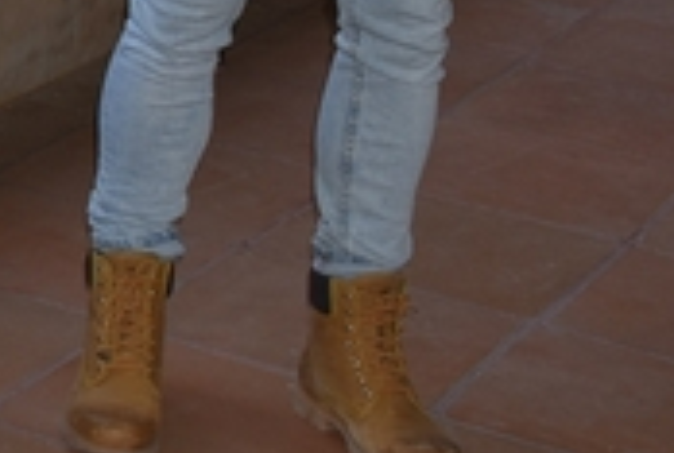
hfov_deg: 11.4
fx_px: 2909
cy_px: -314
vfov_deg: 8.6
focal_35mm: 155
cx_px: -848
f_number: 5.6
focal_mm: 20
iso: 100
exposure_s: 1/125
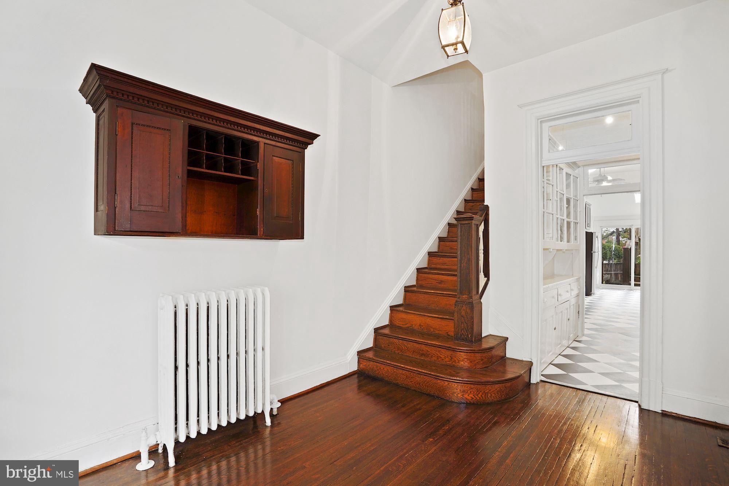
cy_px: 243
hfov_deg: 96.7
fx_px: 324
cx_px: 364
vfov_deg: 73.7
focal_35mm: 16
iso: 200
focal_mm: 16
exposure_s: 1.3
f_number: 8
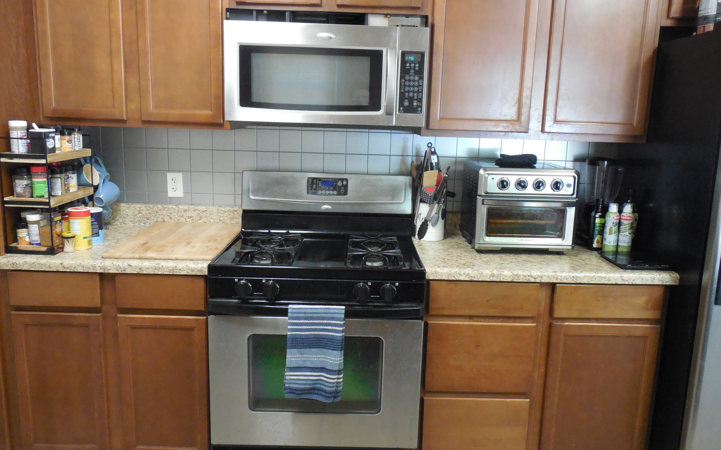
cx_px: 362
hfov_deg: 68.4
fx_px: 531
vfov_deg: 46.0
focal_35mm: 27
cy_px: 212
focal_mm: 4.5
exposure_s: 1/15
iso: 800
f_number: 3.3
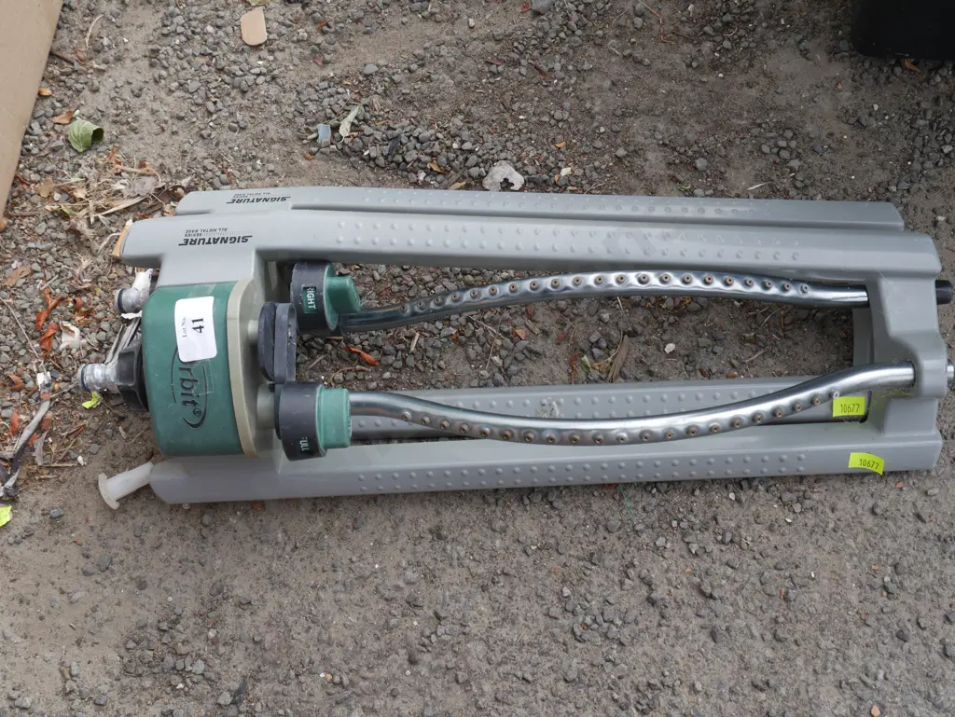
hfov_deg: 46.8
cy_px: 358
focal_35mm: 40
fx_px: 1104
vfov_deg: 36.0
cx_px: 478
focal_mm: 20
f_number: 6.3
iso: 200
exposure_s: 1/250
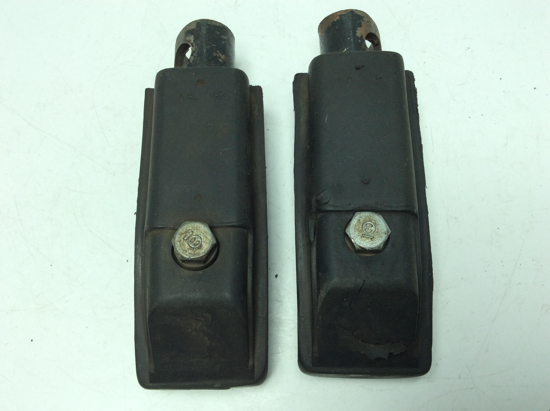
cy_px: 206
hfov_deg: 56.9
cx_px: 275
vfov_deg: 44.1
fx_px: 508
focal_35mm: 32
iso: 32
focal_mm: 3.3
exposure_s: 1/295
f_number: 2.4
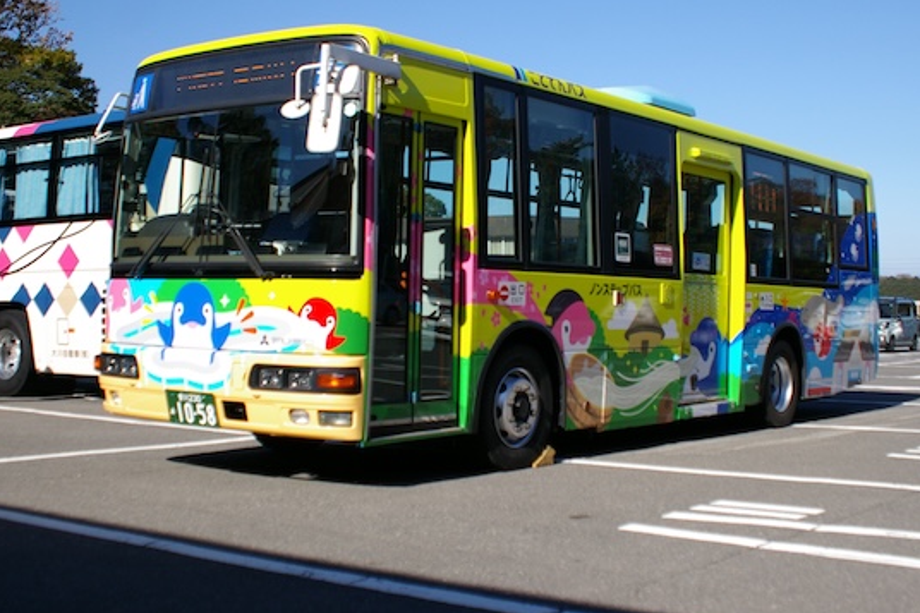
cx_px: 467
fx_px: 1201
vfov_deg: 28.6
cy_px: 284
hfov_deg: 41.9
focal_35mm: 47
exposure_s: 1/4000
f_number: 4
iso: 400
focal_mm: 28
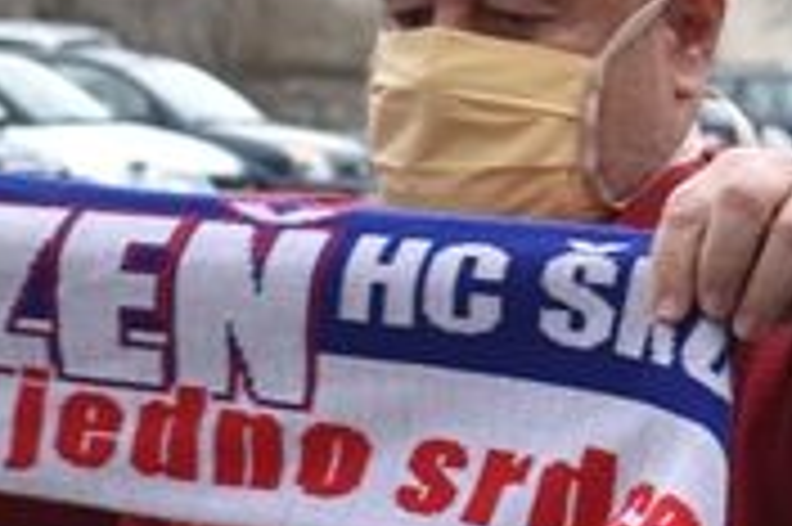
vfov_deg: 6.0
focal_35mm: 227
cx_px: 459
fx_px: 4989
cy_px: 259
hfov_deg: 9.1
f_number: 4
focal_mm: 26
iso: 100
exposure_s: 1/160
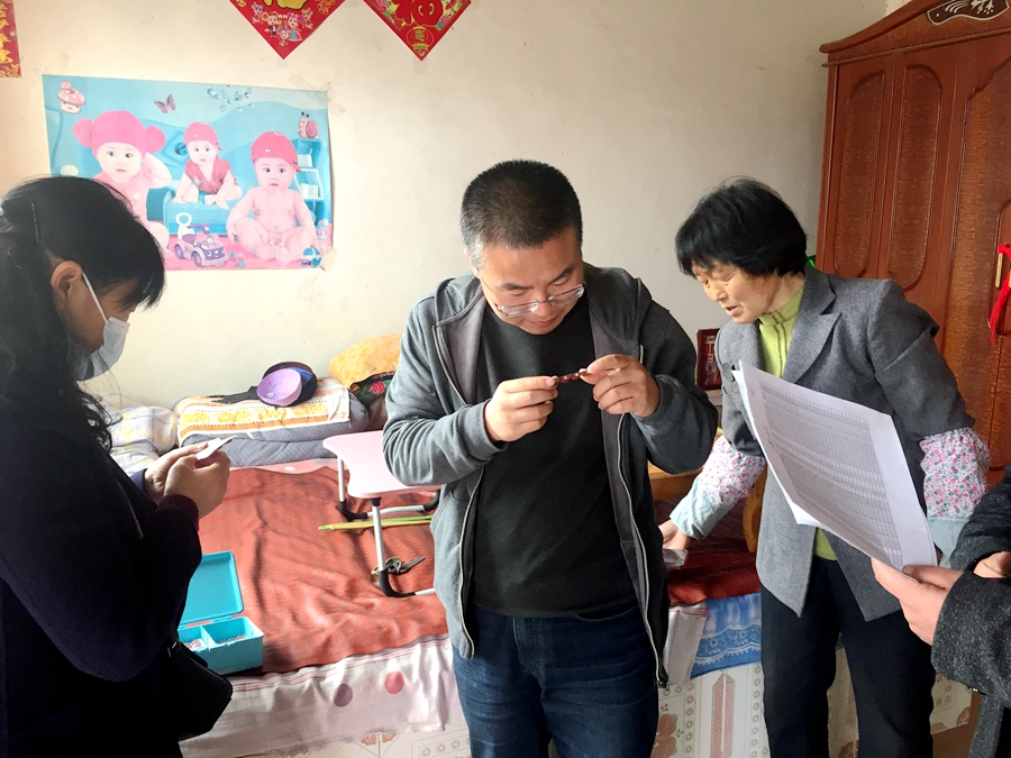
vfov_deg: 48.2
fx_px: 847
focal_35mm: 29
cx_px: 506
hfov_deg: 61.7
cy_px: 379
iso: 50
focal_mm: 4.15
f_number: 2.2
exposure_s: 1/33
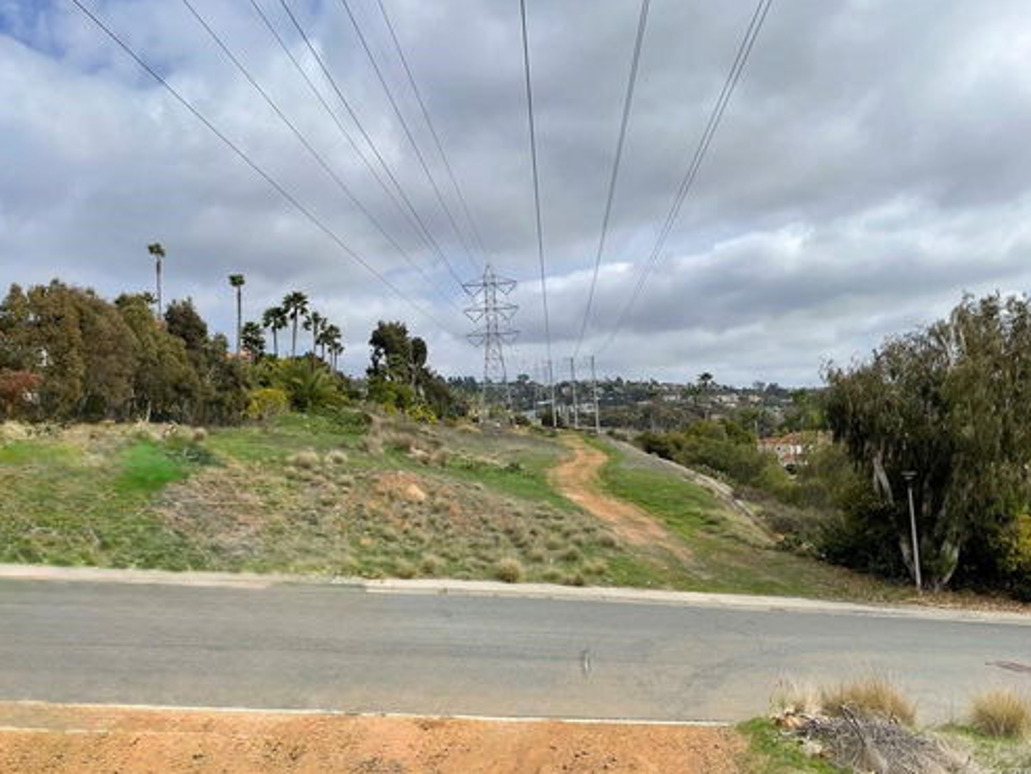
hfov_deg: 65.3
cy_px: 383
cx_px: 517
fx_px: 804
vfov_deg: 51.4
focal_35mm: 27
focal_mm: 4.2
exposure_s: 1/5051
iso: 32
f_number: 1.6
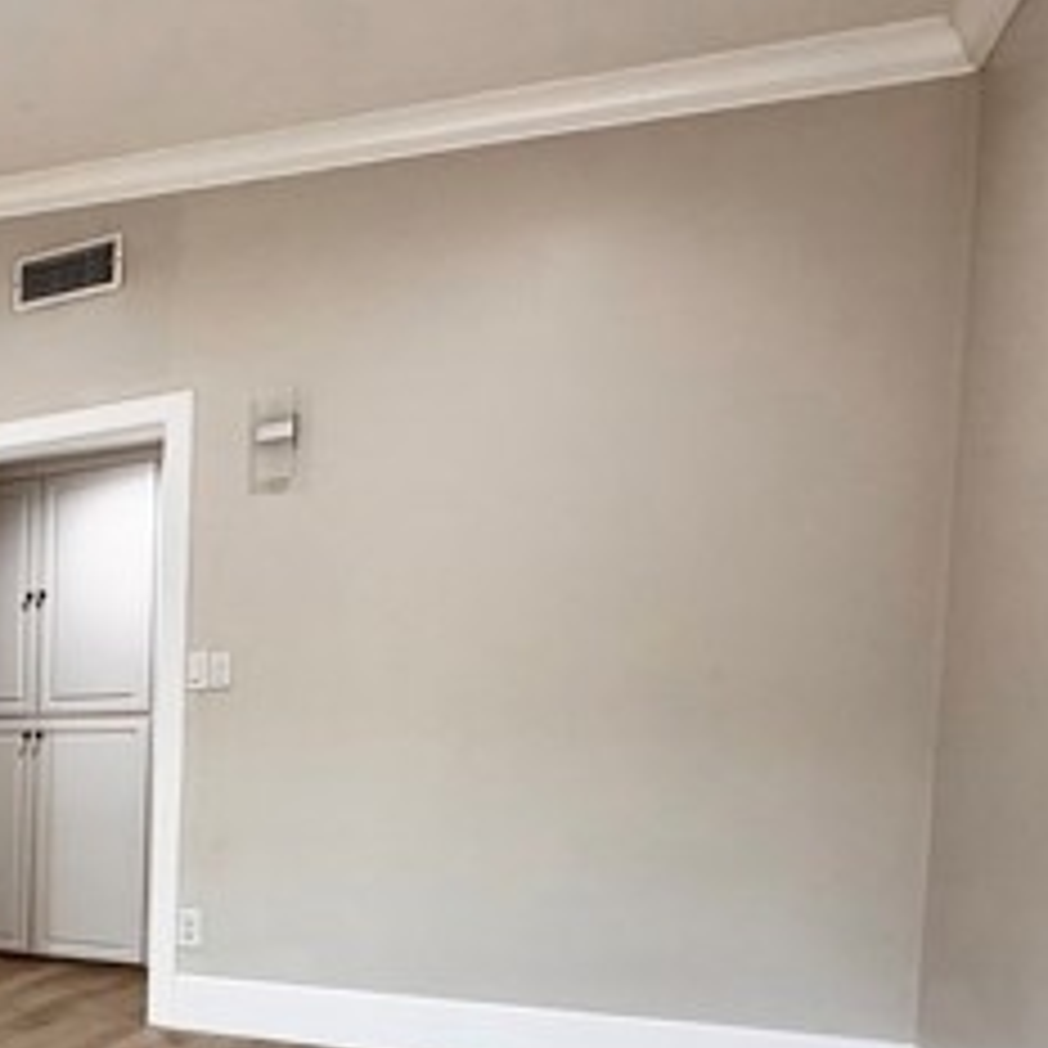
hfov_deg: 37.2
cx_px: -202
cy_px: 855
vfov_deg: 45.7
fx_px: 1165
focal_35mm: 34
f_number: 2.2
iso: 125
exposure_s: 1/120
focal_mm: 2.22
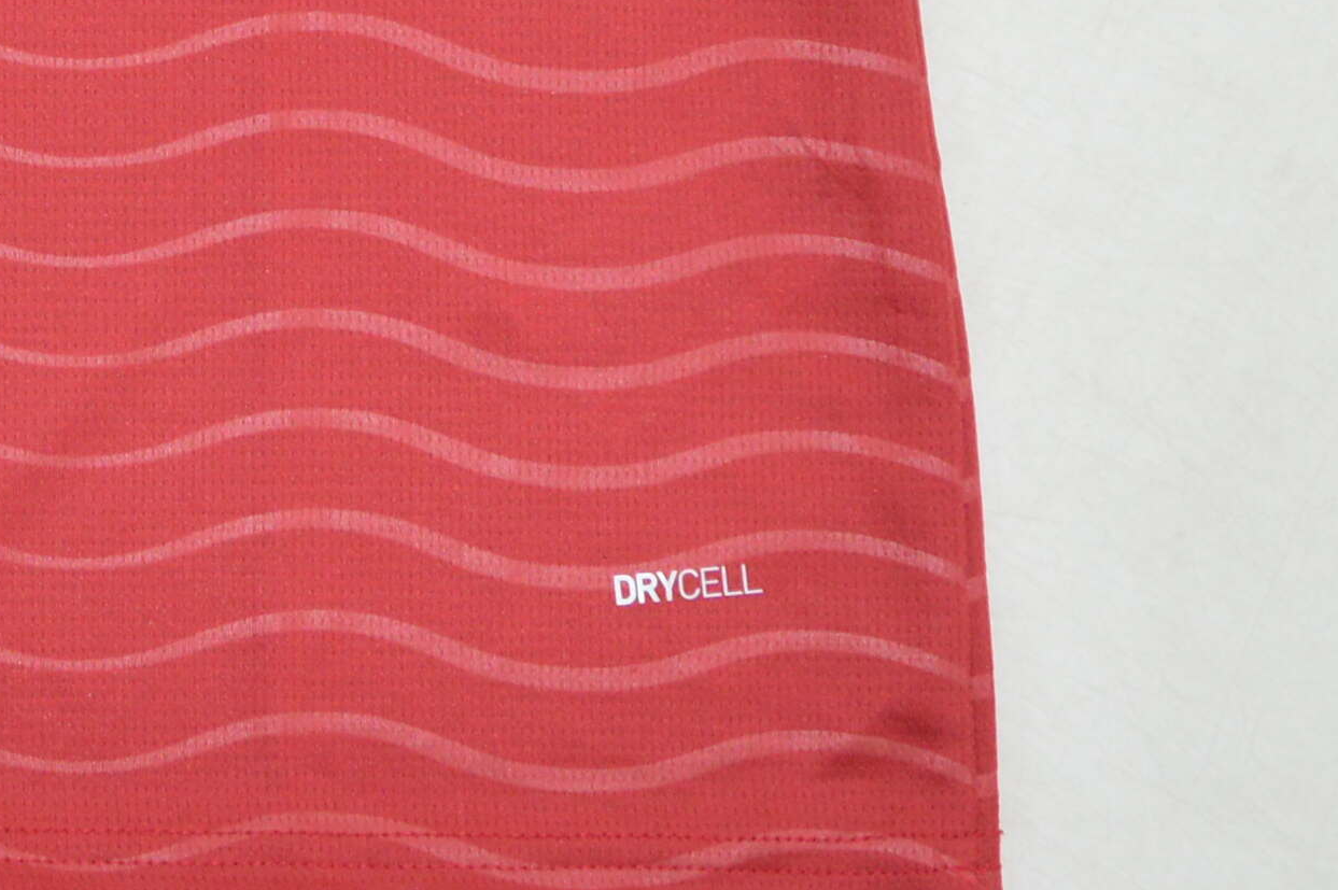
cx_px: -547
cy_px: -1003
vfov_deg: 8.4
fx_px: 5661
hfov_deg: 12.9
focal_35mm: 152
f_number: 6.3
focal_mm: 21
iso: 400
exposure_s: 1/200
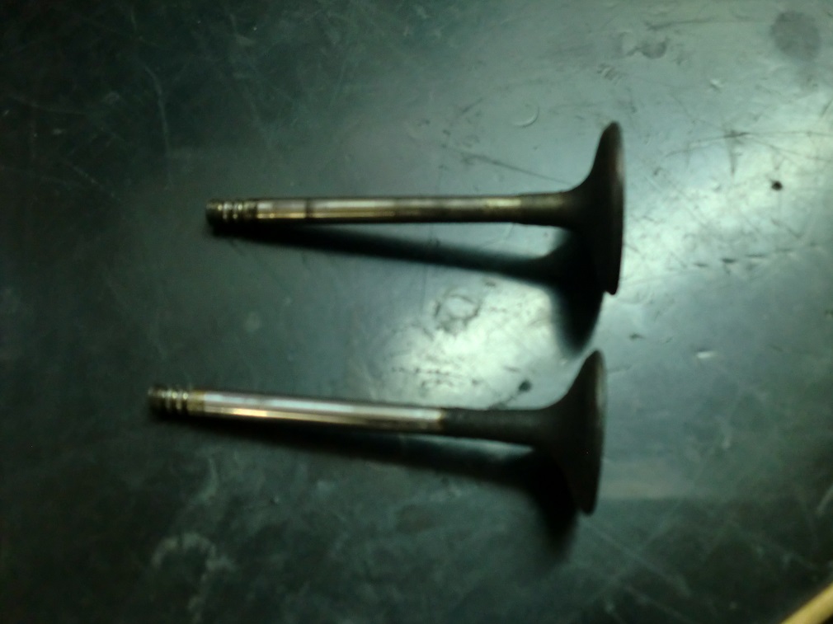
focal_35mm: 35
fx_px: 842
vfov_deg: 40.7
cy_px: 312
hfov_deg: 52.6
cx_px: 416
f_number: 3.1
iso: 400
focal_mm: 6.3
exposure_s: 1/25
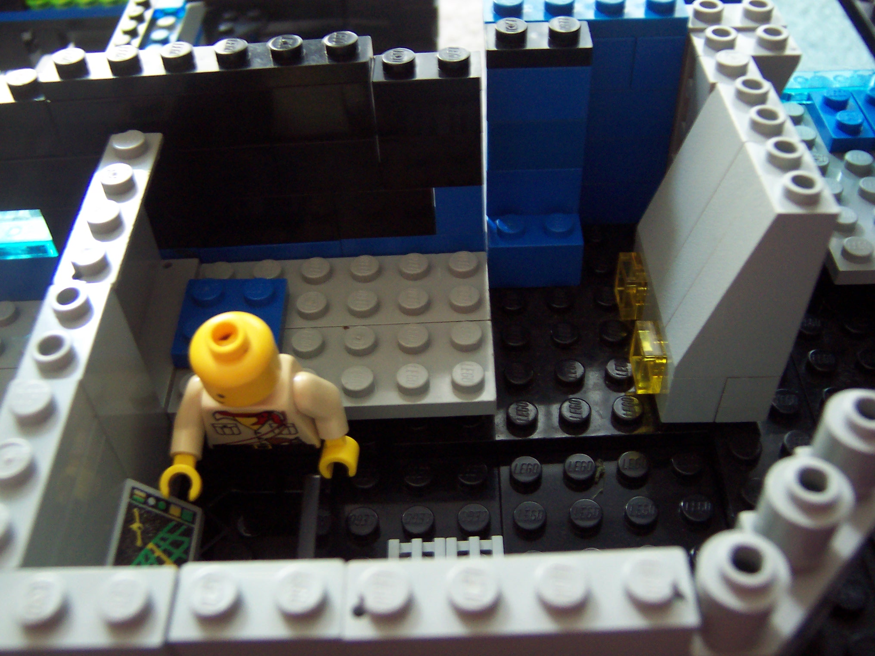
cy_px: 328
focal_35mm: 36
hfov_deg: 51.4
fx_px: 910
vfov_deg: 39.7
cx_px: 438
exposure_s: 1/8
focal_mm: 5.6
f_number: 2.8
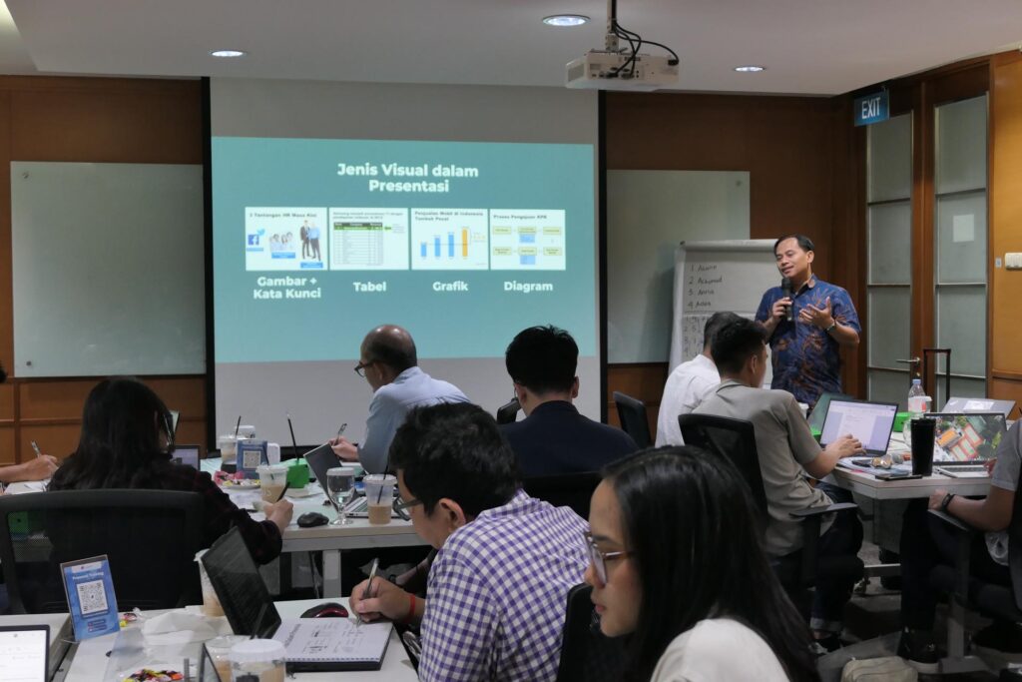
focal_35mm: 50
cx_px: 511
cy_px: 341
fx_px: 1420
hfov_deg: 39.6
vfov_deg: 27.0
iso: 800
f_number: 2.8
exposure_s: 1/100
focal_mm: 18.3
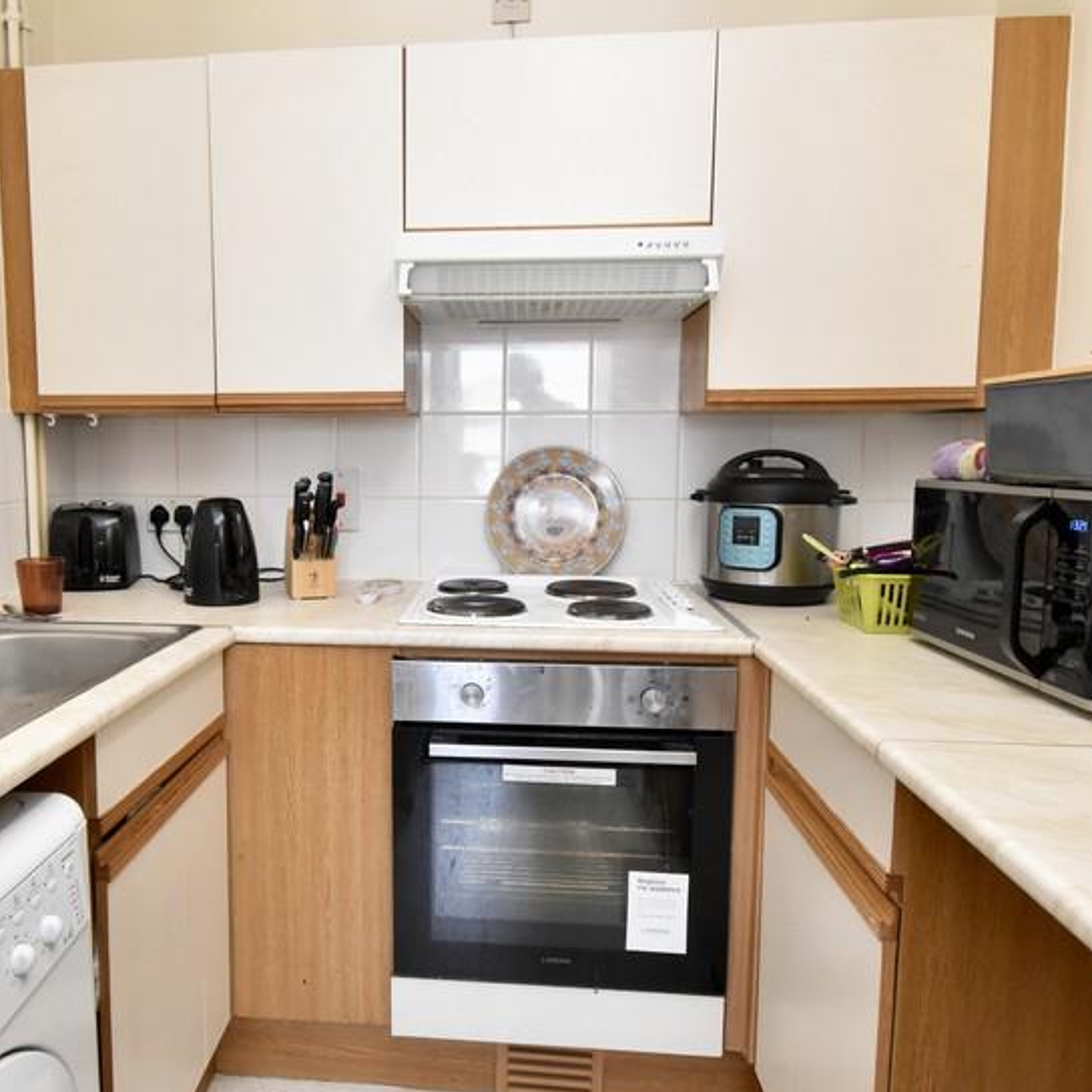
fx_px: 857
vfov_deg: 65.0
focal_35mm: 24
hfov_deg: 64.2
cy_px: 541
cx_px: 416
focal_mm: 10
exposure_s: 1/60
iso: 2800
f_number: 7.1
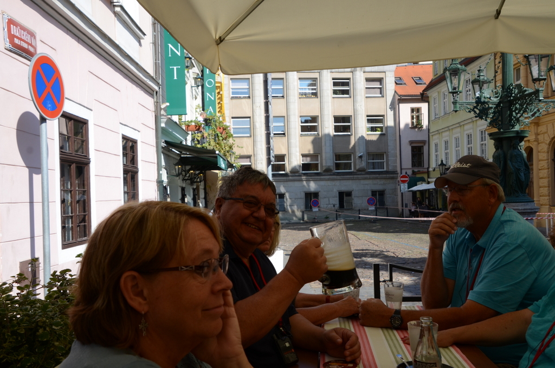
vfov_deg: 36.7
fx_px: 554
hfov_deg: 53.2
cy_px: 184
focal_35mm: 36
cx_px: 278
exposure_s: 1/320
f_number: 9
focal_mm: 24
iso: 200
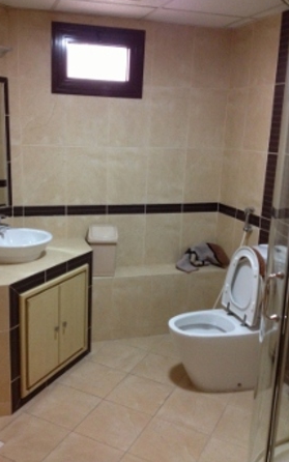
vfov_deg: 51.5
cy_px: 227
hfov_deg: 33.5
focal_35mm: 38
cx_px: 115
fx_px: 479
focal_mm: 4.28
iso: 400
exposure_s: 1/20
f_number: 2.4
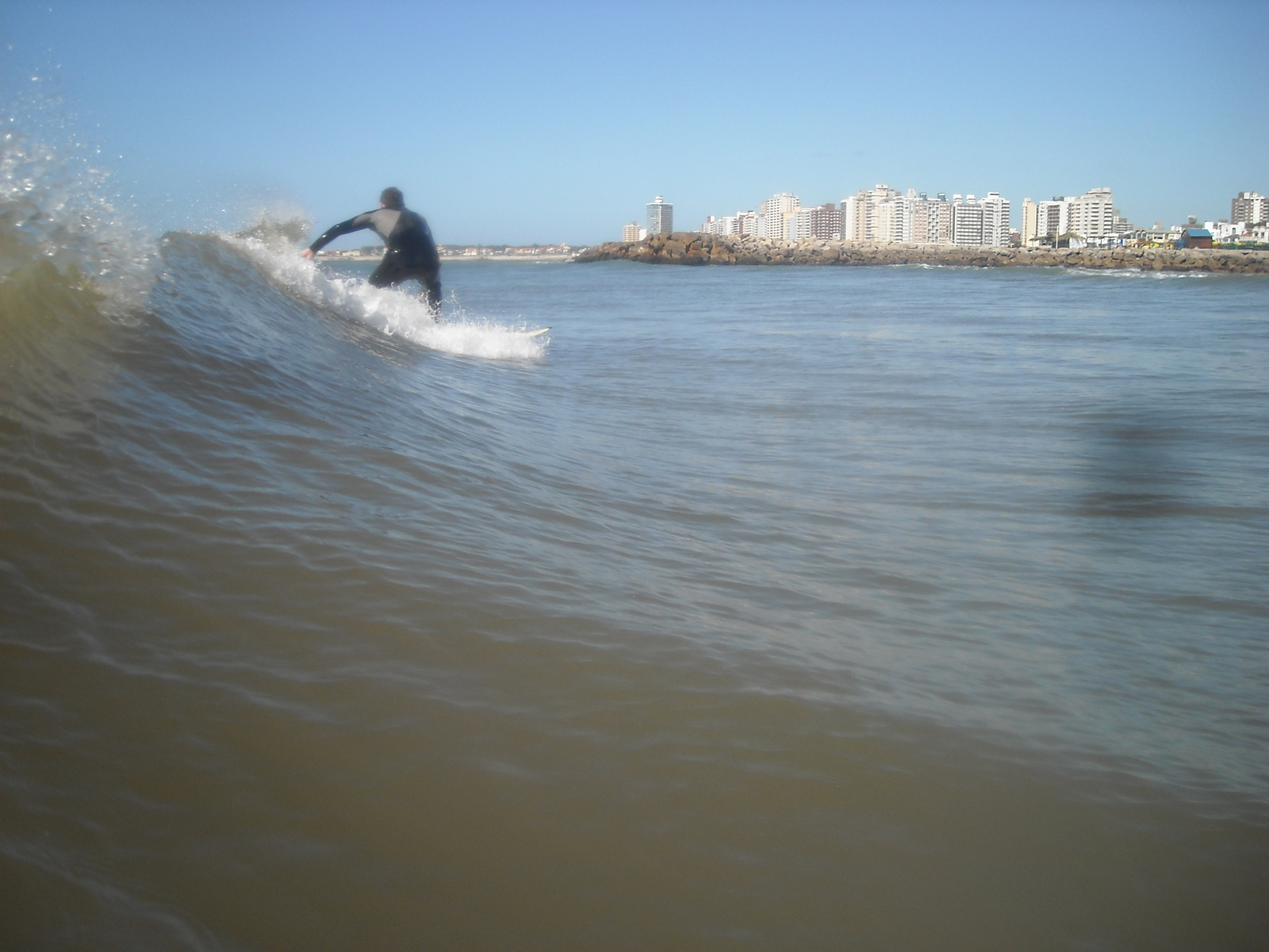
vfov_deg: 40.7
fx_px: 1283
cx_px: 634
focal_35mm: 35
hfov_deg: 52.6
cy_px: 476
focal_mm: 5.7
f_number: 5.6
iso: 64
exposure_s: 1/323
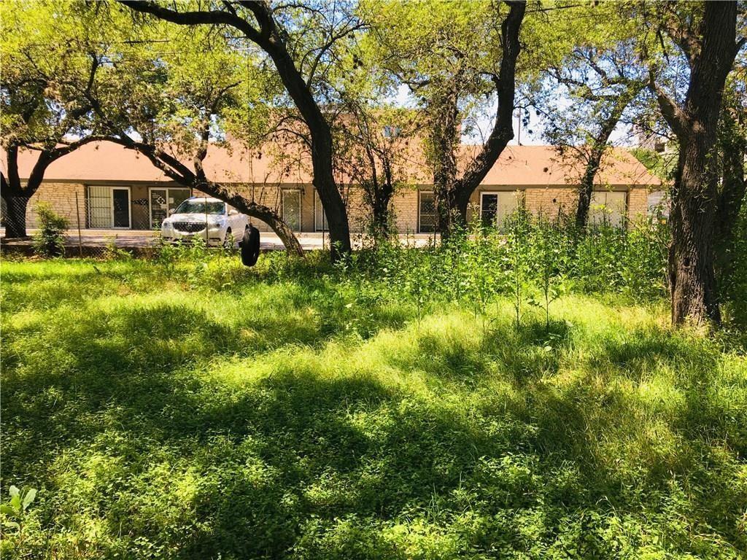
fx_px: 626
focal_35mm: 29
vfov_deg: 48.2
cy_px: 280
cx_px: 374
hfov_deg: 61.7
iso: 25
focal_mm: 4.15
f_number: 2.2
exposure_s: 1/407
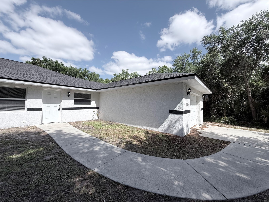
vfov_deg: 85.7
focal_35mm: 14
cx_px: 134
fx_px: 109
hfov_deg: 102.1
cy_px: 101
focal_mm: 2.22
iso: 50
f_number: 2.2
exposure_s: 1/2506
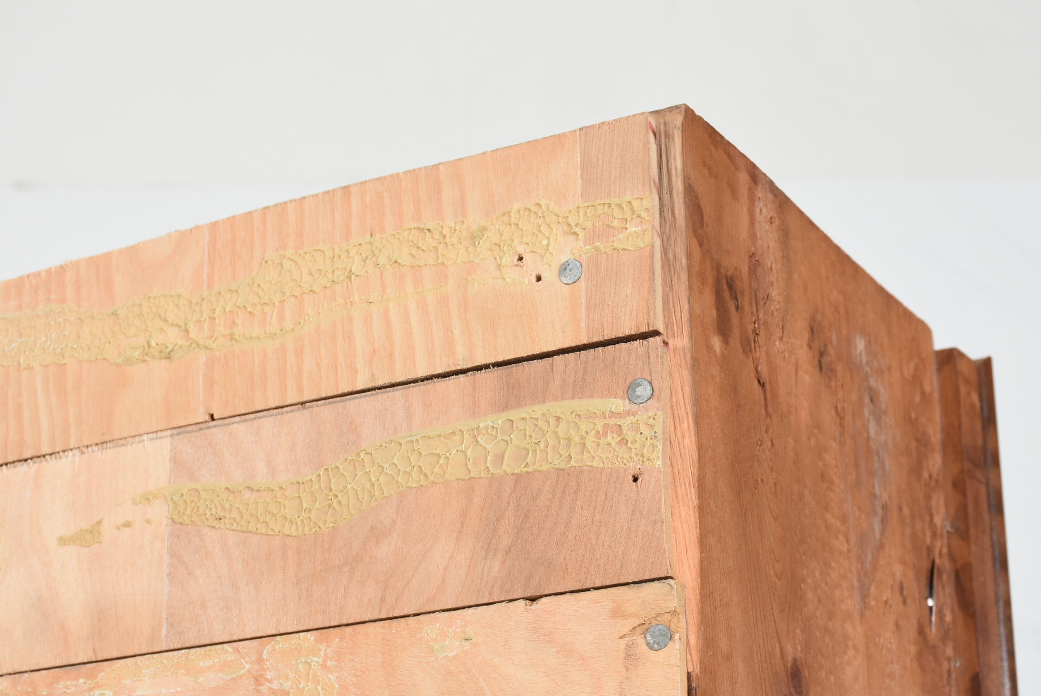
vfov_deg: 16.3
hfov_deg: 24.2
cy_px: 331
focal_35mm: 84
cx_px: 546
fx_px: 2431
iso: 200
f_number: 10
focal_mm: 52
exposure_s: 1/80
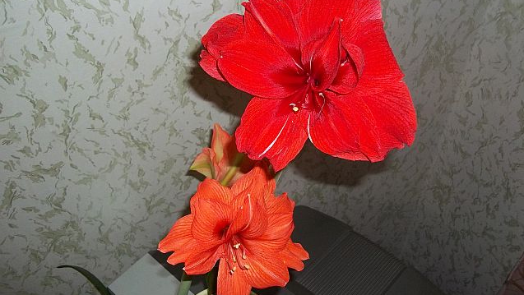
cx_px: 262
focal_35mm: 35
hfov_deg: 56.6
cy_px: 140
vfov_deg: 33.8
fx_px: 487
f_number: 2.9
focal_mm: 5.7
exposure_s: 1/30
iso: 160
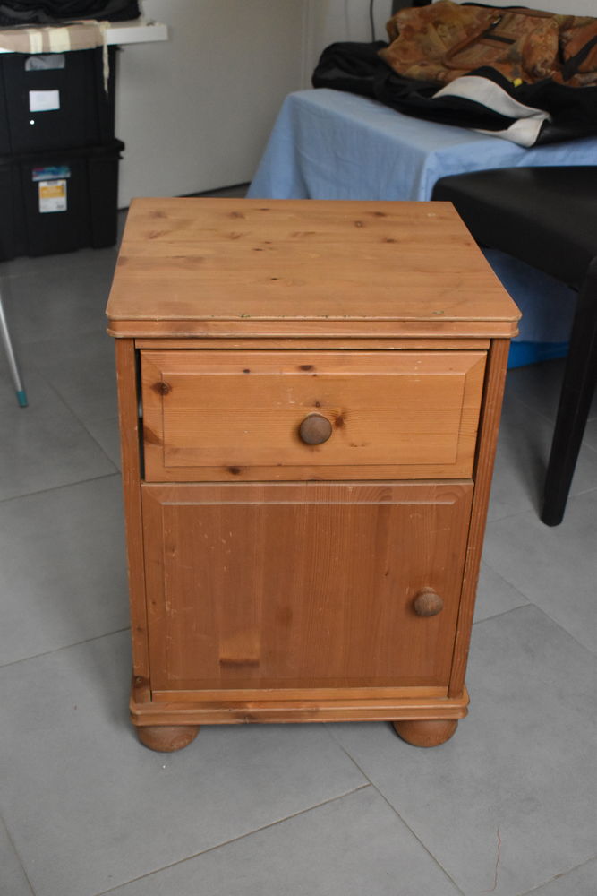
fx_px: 1119
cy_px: 448
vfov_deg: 43.6
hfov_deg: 29.9
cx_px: 298
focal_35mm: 45
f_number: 7.1
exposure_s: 1/200
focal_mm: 30
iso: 3600
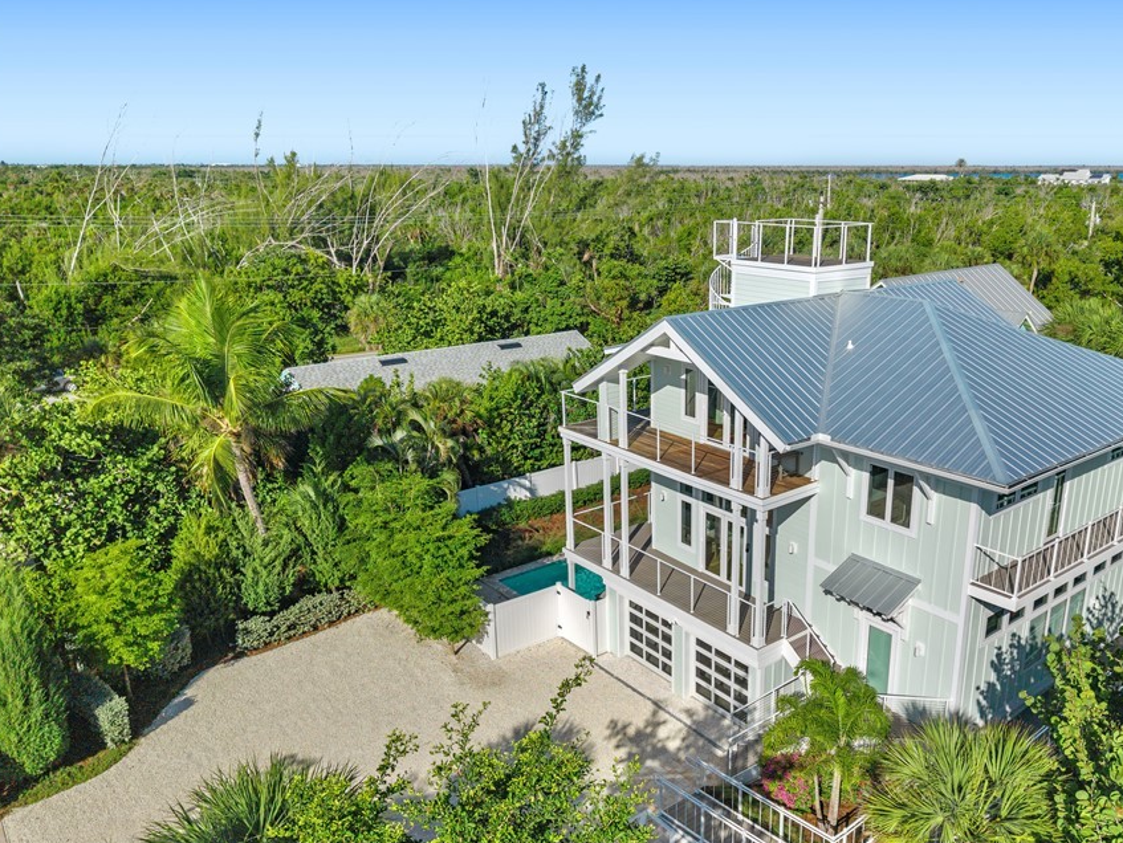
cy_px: 468
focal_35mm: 29
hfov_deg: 61.2
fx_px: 941
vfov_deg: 48.2
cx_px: 660
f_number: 1.8
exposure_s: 1/1000
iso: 100
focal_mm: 8.67
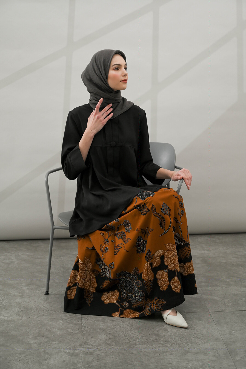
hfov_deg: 23.7
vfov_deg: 35.1
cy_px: 184
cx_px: 123
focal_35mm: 57
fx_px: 585
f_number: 4.5
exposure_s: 1/125
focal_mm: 57
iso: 250
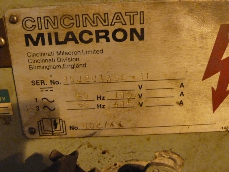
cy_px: 86
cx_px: 114
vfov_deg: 51.4
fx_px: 179
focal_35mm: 27
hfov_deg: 65.3
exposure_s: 1/15
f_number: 3.3
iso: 1000
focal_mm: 4.4
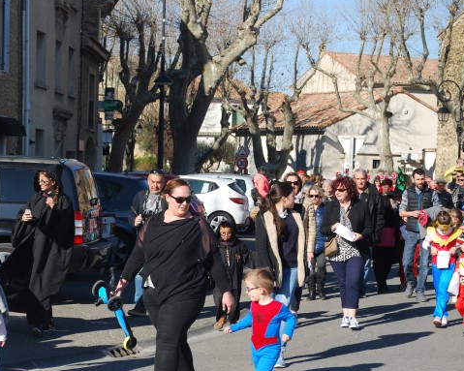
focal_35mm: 104
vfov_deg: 14.9
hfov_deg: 18.5
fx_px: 1423
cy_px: 201
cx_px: 167
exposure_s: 1/200
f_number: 7.1
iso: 100
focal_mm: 55
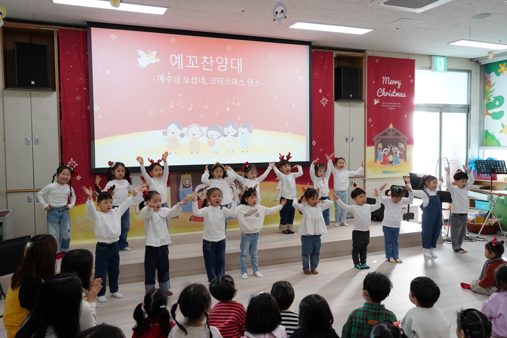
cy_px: 169
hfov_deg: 58.7
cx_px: 254
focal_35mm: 32
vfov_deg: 41.1
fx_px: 451
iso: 2500
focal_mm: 32
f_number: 7.1
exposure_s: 1/160
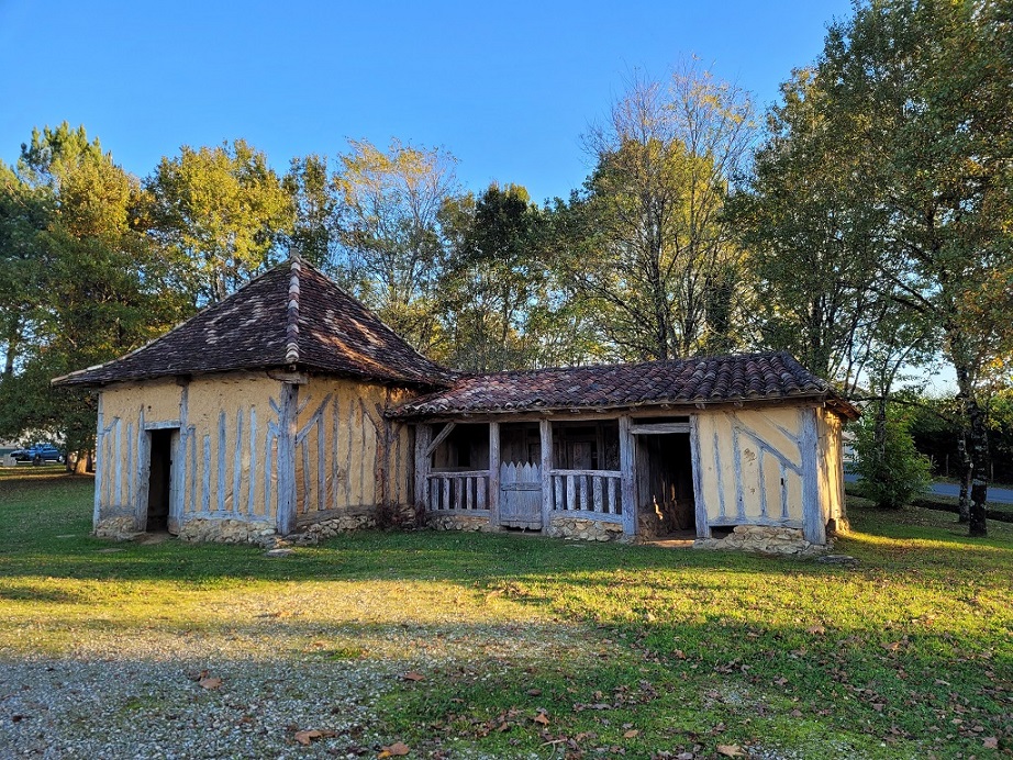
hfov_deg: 67.3
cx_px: 506
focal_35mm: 26
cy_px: 380
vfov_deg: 53.1
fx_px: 761
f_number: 1.8
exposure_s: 1/322
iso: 40
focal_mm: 5.4
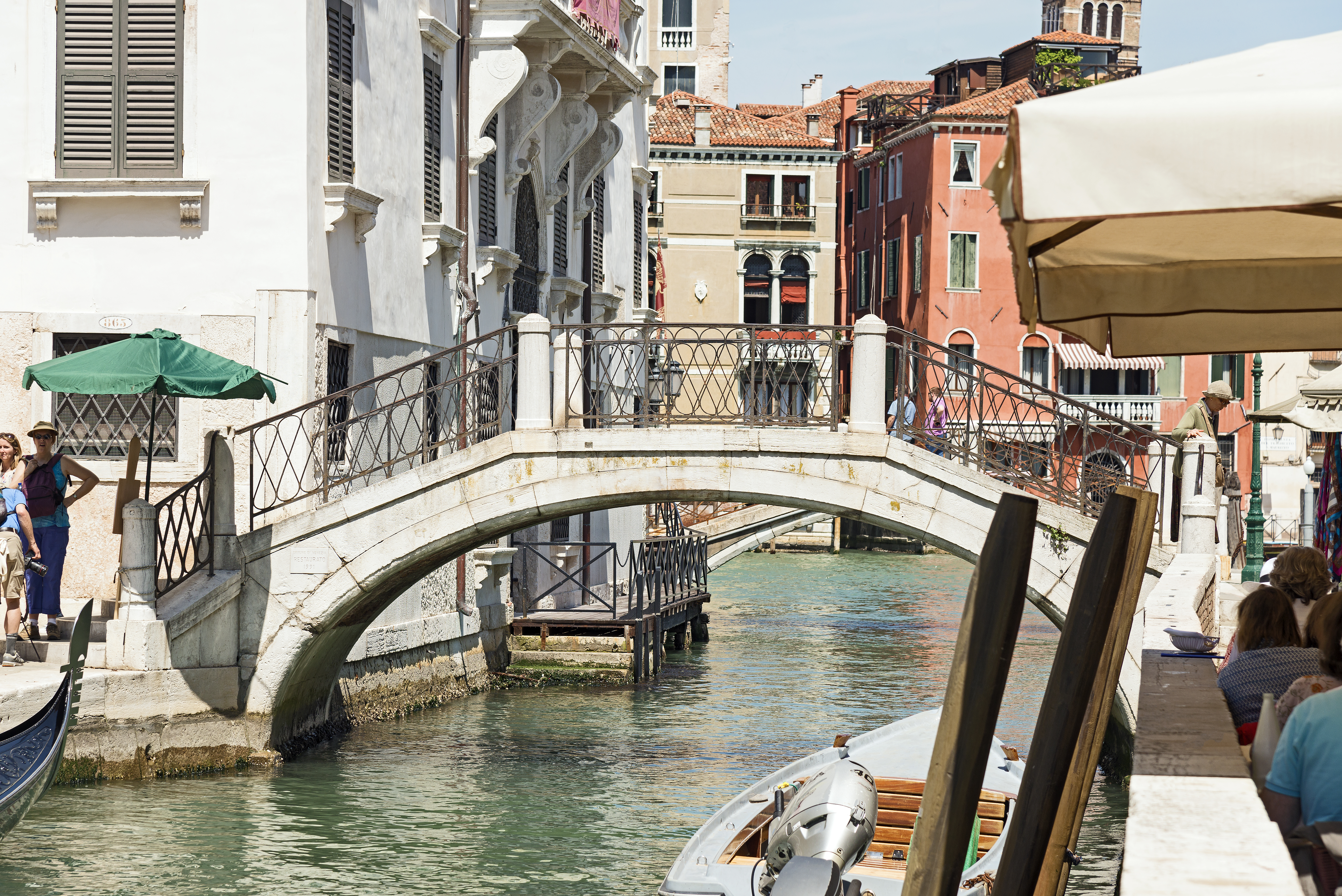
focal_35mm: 98
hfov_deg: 20.8
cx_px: 671
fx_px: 3654
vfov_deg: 14.0
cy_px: 448
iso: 100
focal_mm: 98
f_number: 8
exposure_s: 1/500
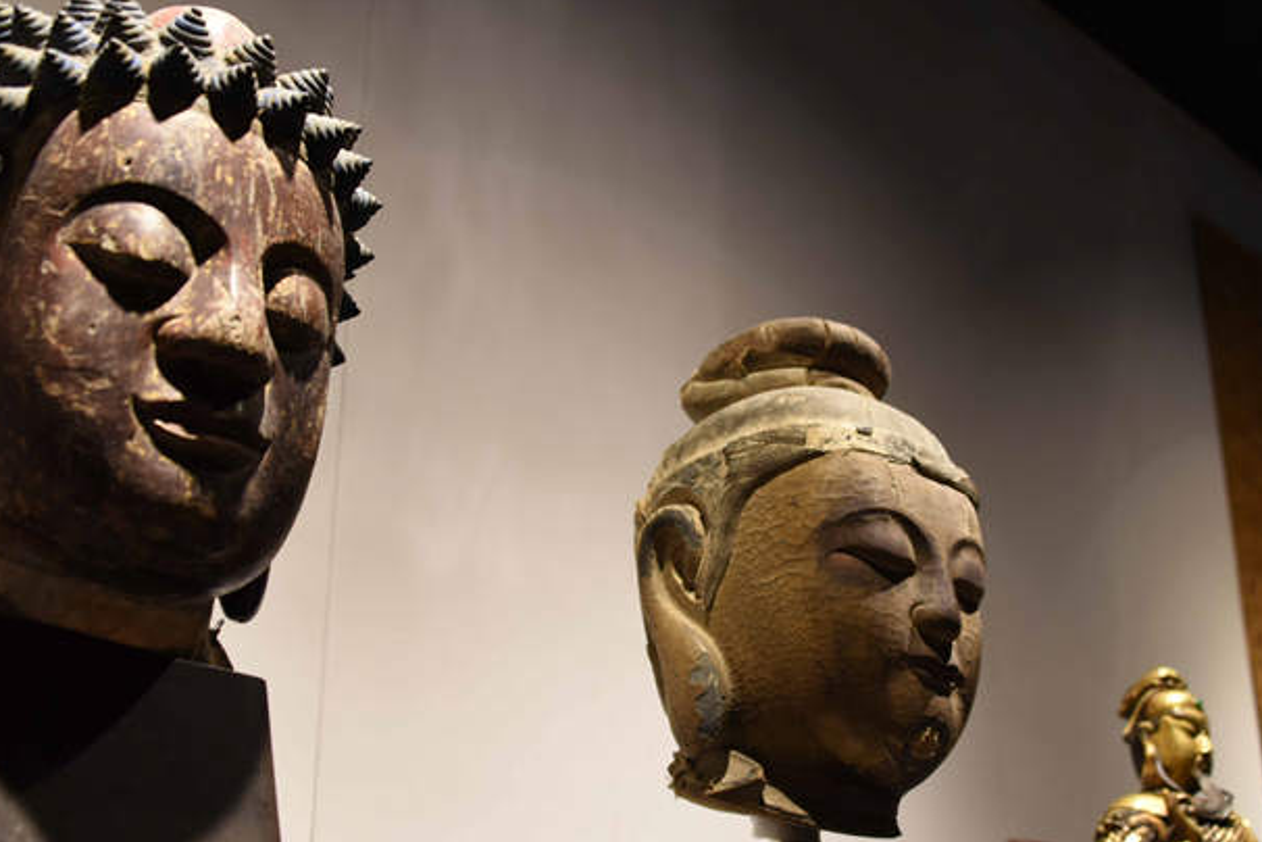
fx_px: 1823
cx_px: 779
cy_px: 486
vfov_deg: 26.0
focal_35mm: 52
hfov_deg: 38.0
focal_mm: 35
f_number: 3.8
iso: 640
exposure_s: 1/60
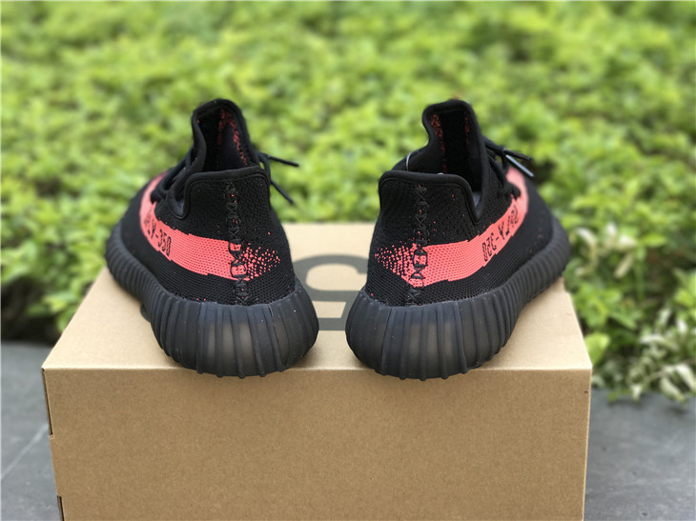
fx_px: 1146
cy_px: 260
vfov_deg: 25.6
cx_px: 348
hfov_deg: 33.8
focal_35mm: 57
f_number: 2.8
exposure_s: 1/100
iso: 32
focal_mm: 6.6
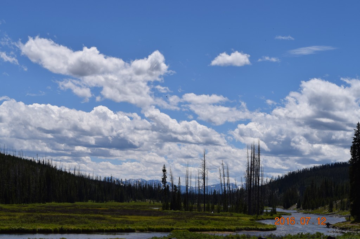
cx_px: 180
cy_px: 120
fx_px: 825
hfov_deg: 24.6
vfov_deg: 16.5
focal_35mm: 82
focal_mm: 55
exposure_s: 1/500
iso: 200
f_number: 11
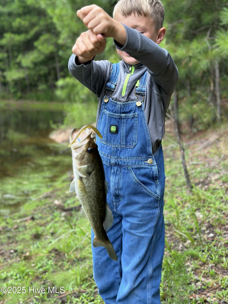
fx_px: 422
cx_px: 114
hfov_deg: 30.3
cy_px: 152
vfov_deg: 39.7
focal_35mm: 48
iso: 125
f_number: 1.78
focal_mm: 6.86
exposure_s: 1/60
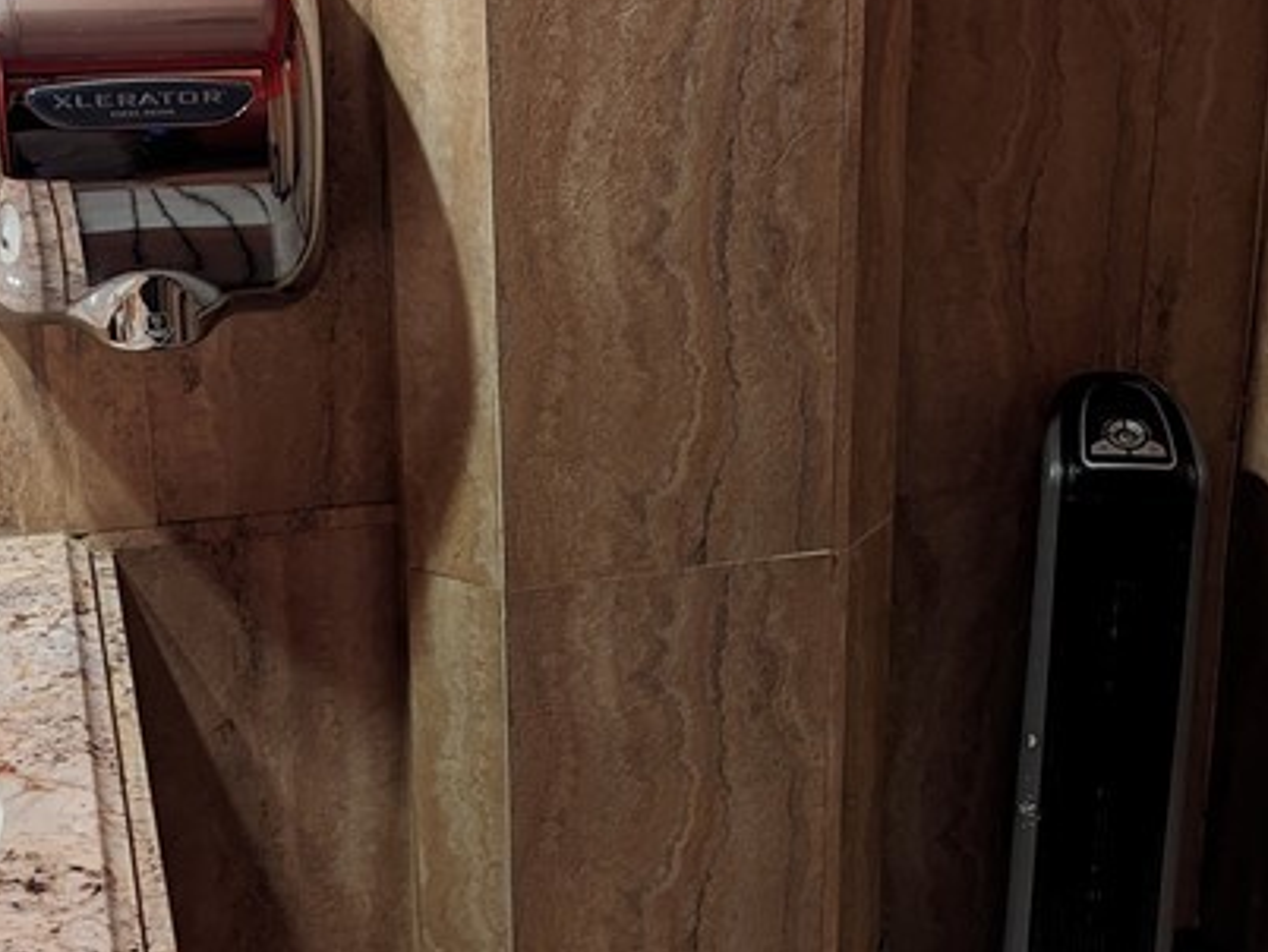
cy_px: 504
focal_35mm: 61
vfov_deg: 24.0
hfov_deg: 31.6
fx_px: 2236
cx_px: 733
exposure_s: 1/24
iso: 247
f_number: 1.85
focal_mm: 6.81
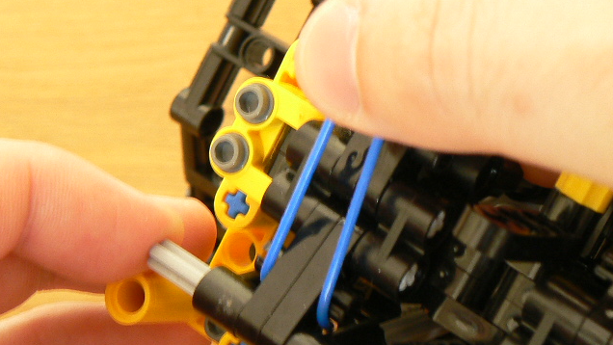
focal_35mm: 102
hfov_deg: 20.9
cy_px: 187
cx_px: 306
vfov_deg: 11.9
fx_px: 1658
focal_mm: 11.4
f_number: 4
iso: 100
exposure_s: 1.3
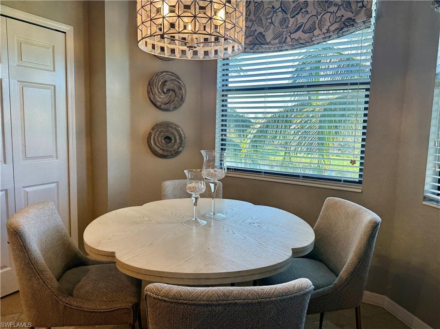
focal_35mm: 24
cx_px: 220
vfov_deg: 56.8
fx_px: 305
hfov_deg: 71.6
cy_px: 164
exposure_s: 1/120
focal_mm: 6.76
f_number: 1.78
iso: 64
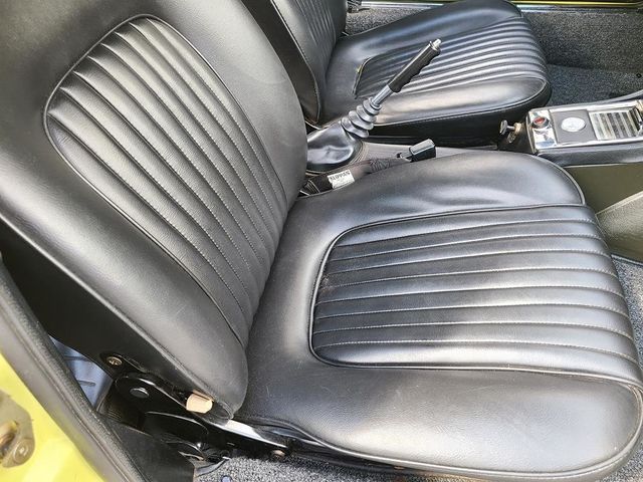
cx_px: 322
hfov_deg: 67.3
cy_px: 241
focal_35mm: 26
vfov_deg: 53.1
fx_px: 483
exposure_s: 1/59
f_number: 1.8
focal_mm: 5.4
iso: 64
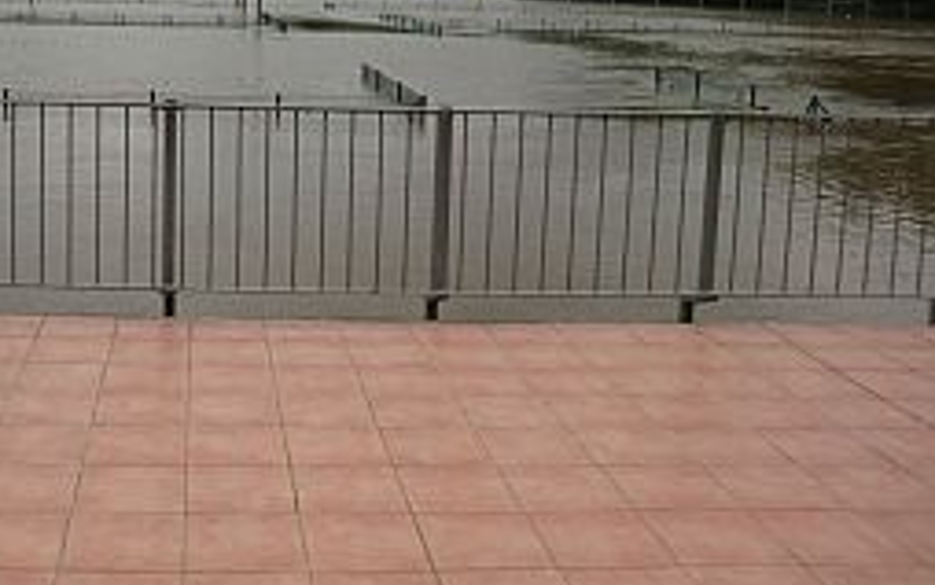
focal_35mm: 45
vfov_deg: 27.9
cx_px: 202
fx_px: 1147
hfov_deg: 42.6
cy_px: 99
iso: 50
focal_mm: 4.9
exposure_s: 1/200
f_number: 8
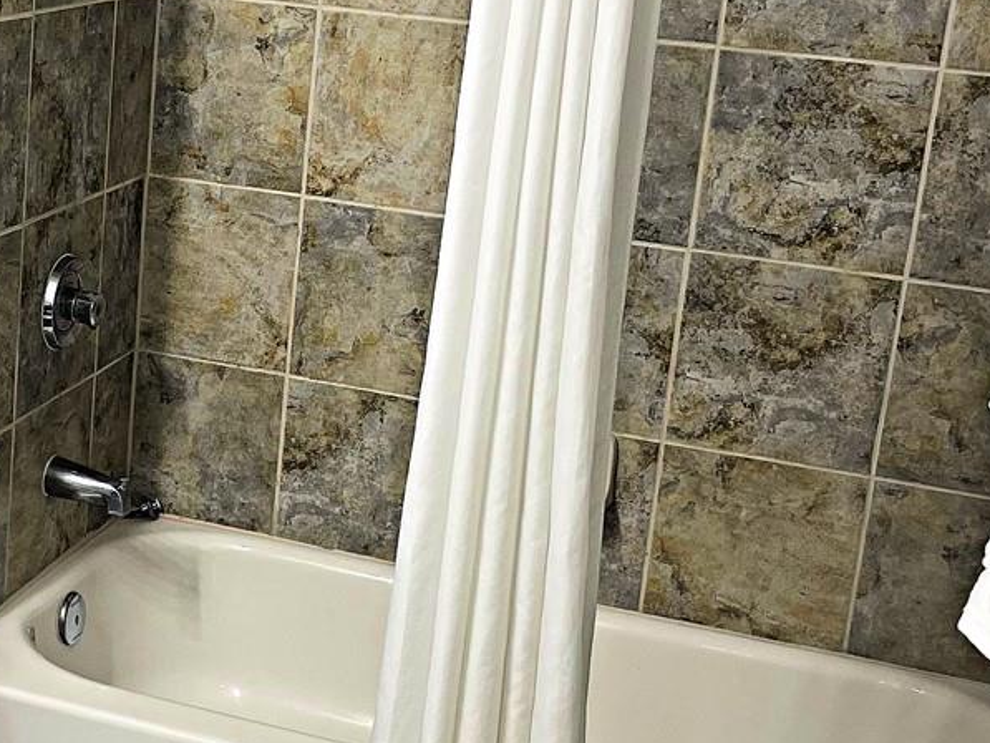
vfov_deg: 21.9
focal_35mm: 67
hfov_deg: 28.1
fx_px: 1917
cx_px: 136
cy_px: 338
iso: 64
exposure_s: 1/60
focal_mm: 5.1
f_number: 1.6
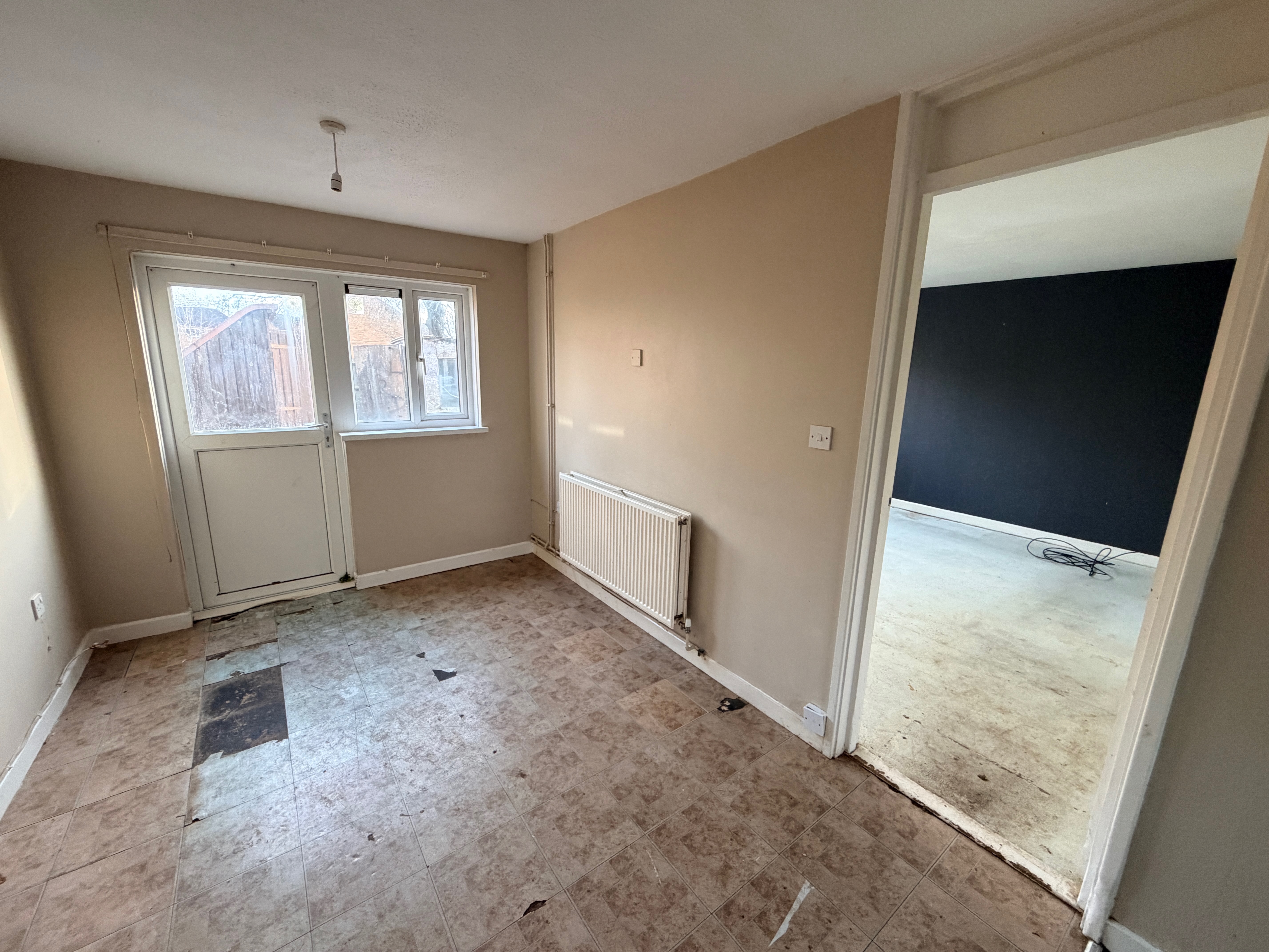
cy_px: 476
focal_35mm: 14
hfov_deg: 102.1
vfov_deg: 85.7
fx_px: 513
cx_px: 634
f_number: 2.2
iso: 320
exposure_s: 1/80
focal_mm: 2.22
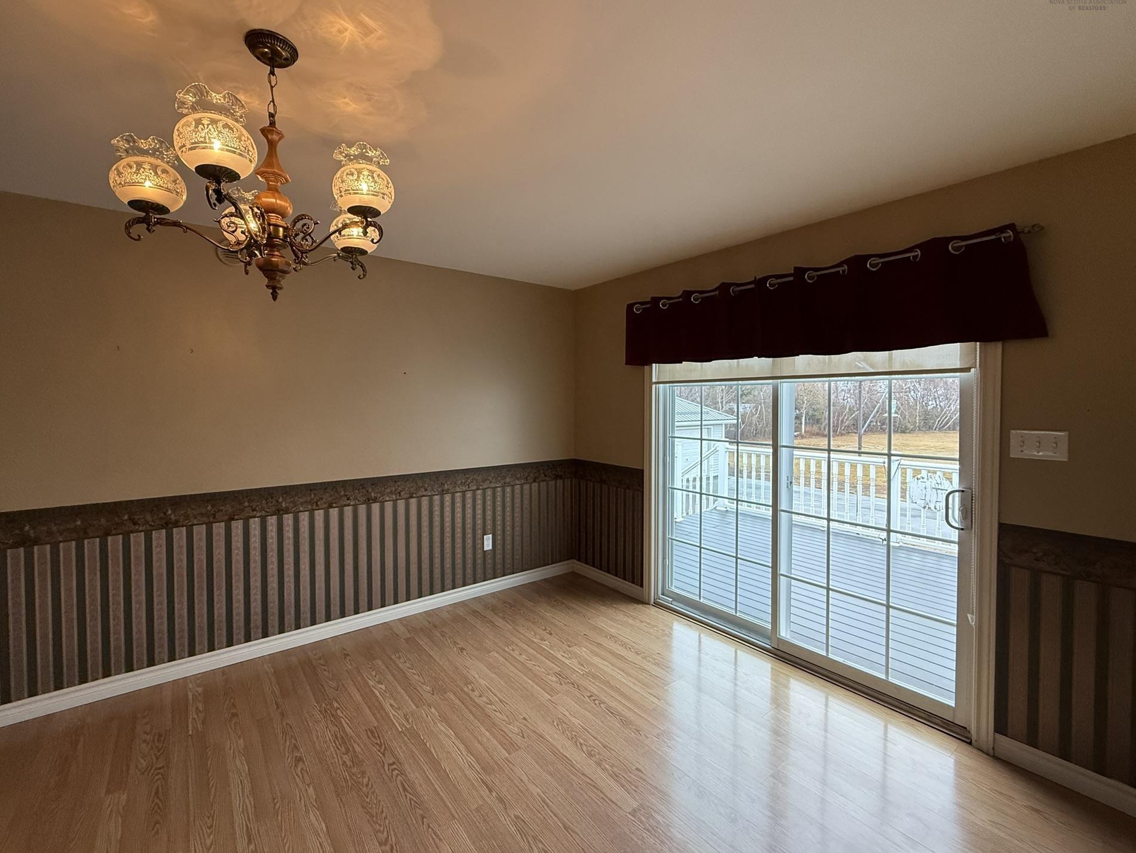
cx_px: 534
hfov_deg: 98.0
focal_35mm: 15
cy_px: 409
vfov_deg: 81.7
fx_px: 492
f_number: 2.2
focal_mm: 2.22
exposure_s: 1/120
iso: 320
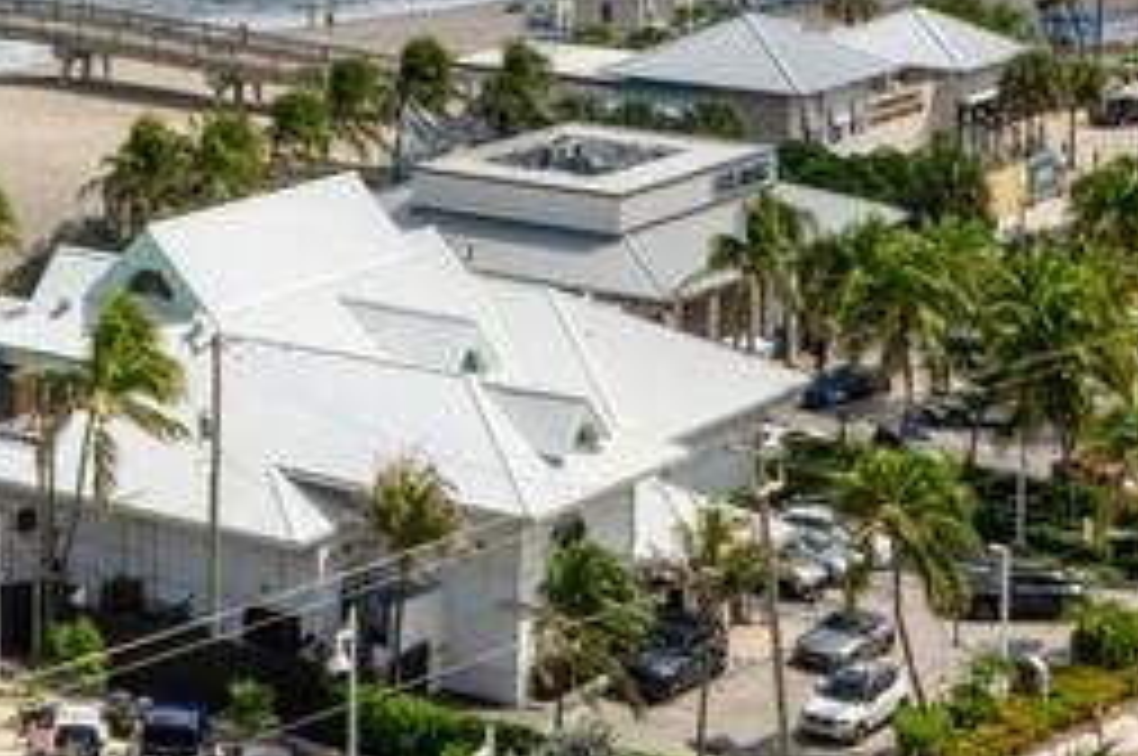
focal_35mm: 114
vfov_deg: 11.5
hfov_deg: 17.0
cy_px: -331
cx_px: -315
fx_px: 3599
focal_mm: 24
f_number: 18
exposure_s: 1/250
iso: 250
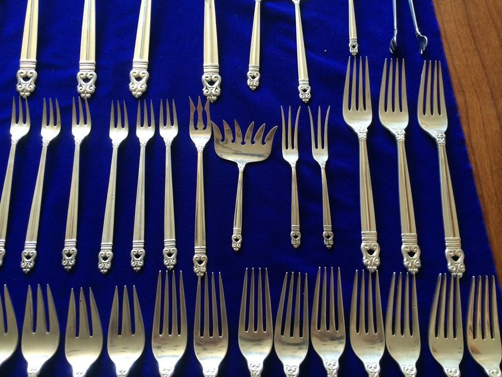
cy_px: 188
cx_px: 251
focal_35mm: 30
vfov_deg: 46.8
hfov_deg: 60.0
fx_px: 435
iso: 125
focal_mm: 4.12
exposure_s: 1/30
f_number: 2.2
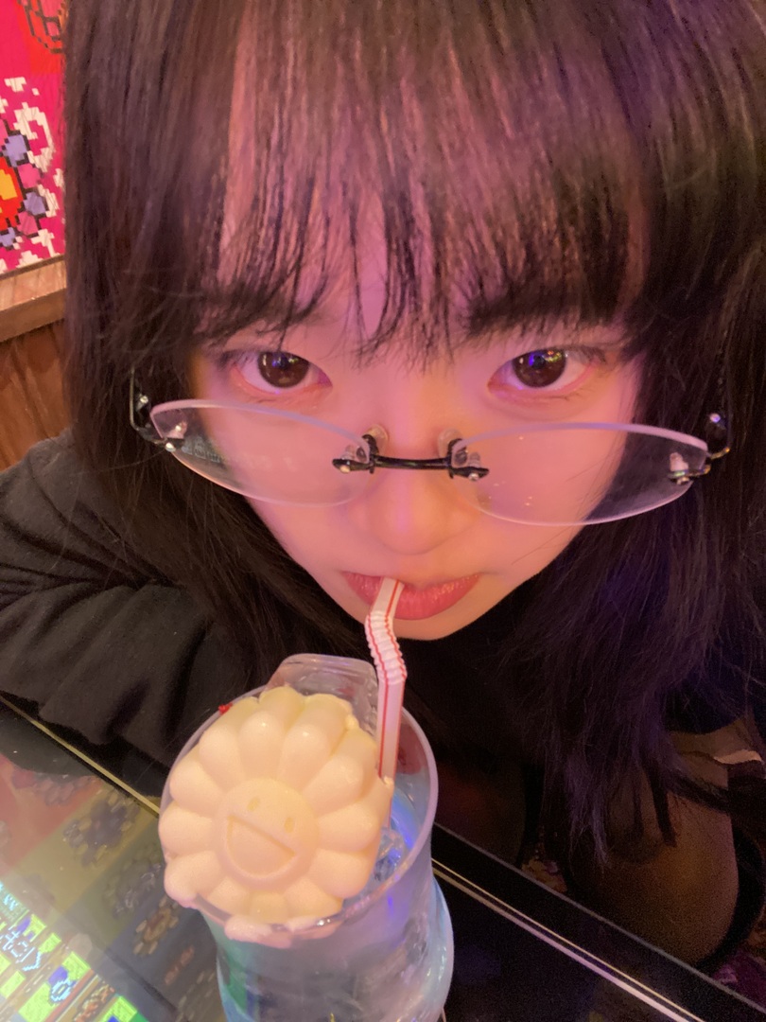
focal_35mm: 23
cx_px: 383
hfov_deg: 58.9
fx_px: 679
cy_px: 511
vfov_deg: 73.9
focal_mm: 2.71
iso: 500
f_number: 2.2
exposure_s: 1/25
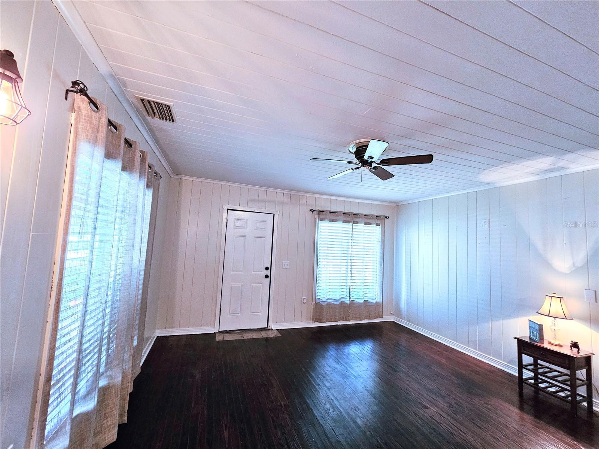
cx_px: 300
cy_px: 224
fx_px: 225
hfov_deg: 106.2
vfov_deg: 89.9
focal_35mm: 13
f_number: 2.2
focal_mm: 2.2
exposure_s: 1/30
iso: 400
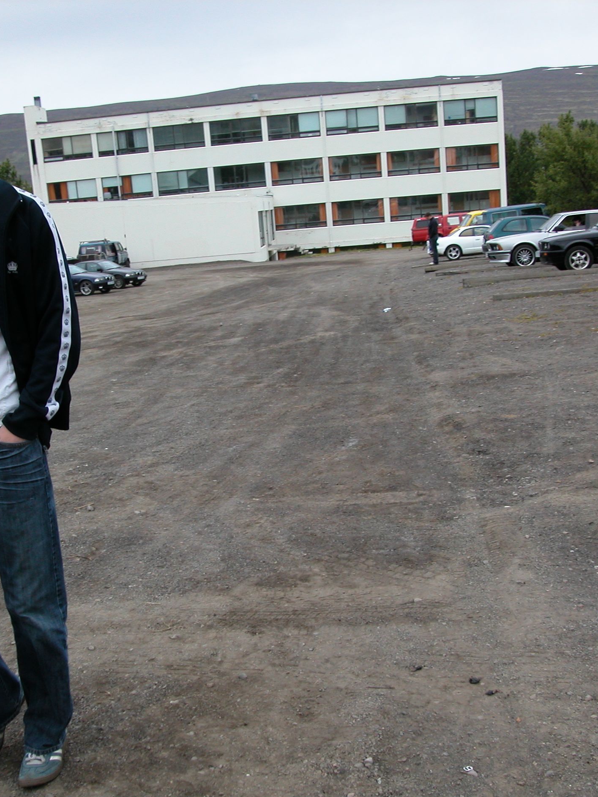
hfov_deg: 37.6
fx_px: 875
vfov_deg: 49.0
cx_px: 247
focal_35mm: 38
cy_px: 405
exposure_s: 1/255
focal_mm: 7.1
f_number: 5
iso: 100
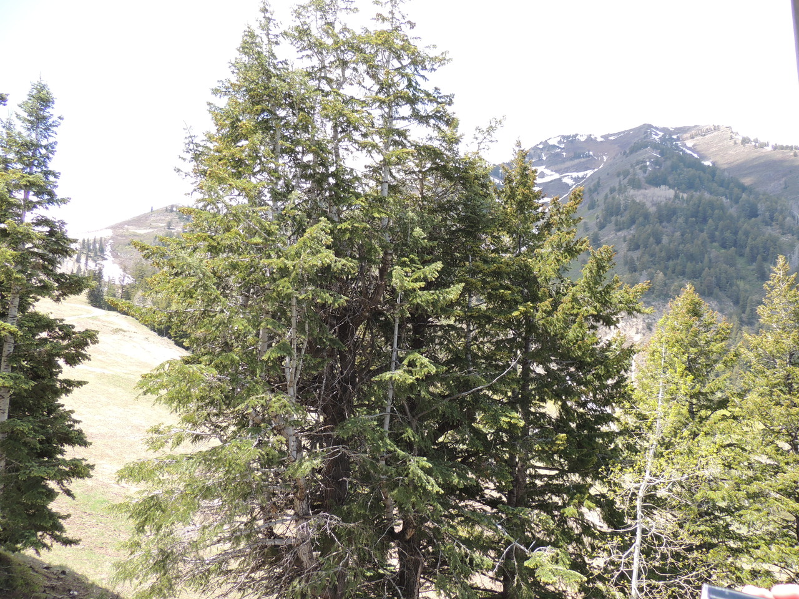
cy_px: 300
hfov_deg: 71.6
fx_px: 554
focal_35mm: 24
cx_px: 400
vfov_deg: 56.8
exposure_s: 1/250
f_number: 3
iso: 100
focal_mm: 4.3
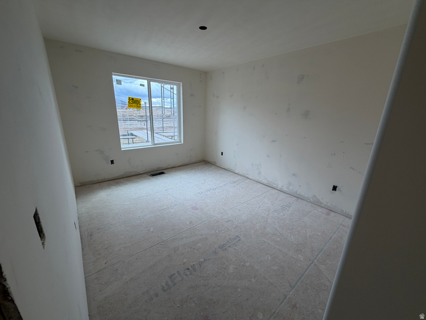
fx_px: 172
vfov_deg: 85.7
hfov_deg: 102.1
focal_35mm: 14
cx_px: 213
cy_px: 160
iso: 64
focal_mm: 2.22
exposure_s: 1/120
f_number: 2.2
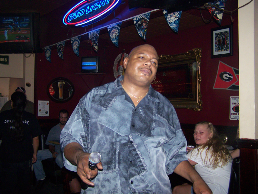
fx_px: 283
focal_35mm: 38
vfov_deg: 37.7
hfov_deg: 49.0
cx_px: 129
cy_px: 97
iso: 160
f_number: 2.8
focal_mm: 6.3
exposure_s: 1/60
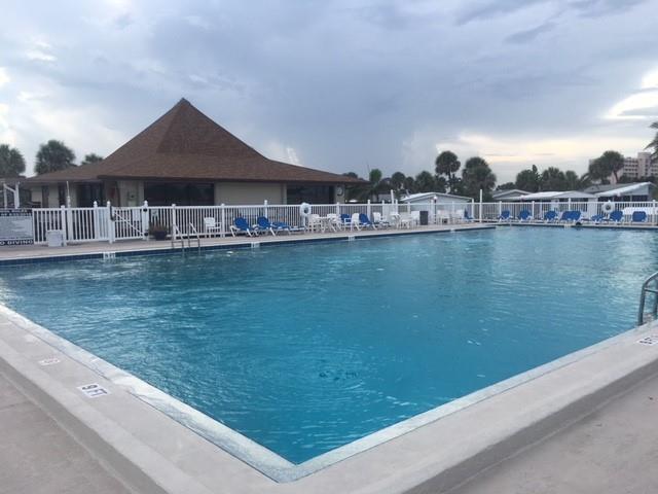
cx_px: 329
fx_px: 551
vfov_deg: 48.2
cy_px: 247
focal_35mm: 29
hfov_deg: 61.7
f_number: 2.2
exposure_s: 1/545
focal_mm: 4.15
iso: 25
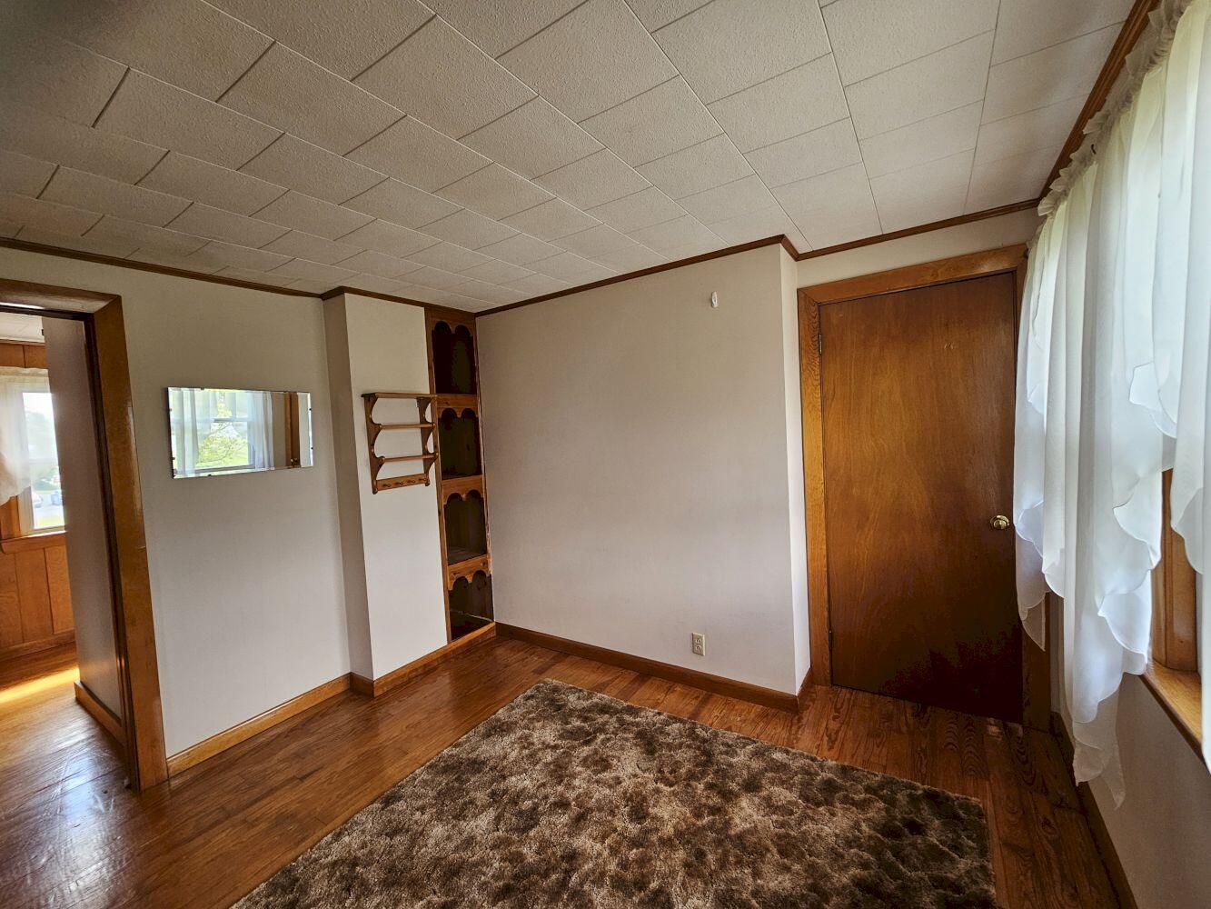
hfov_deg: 106.2
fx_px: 455
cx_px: 606
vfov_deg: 89.9
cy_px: 454
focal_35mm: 13
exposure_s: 1/77
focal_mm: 2.2
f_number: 2.2
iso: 125
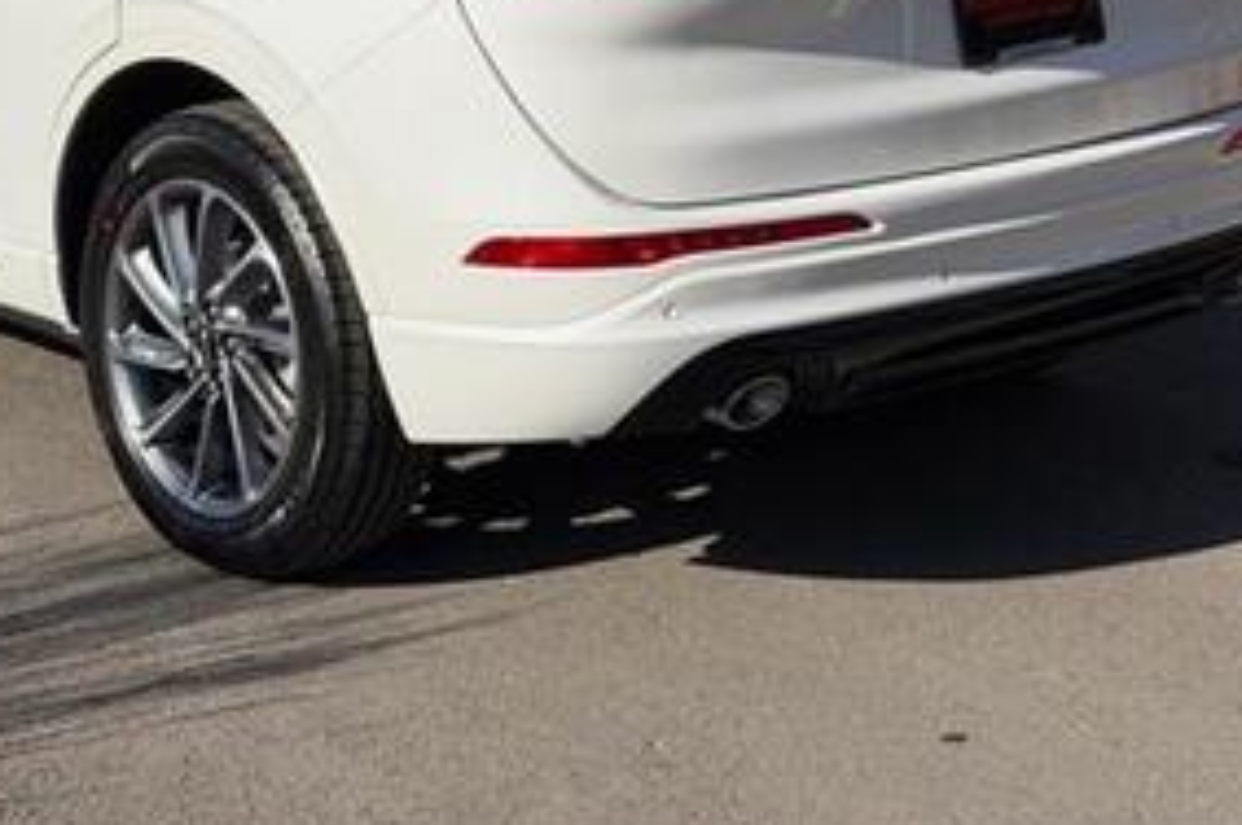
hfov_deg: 22.7
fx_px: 3067
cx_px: 342
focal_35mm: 89
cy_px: 26
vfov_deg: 15.1
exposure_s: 1/9901
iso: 64
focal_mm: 6.76
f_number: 1.78
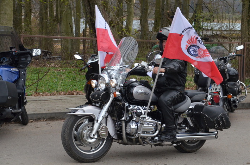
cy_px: 82
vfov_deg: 13.0
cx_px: 125
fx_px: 728
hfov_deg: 19.5
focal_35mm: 105
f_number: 8
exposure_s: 1/1000
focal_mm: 70
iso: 1600
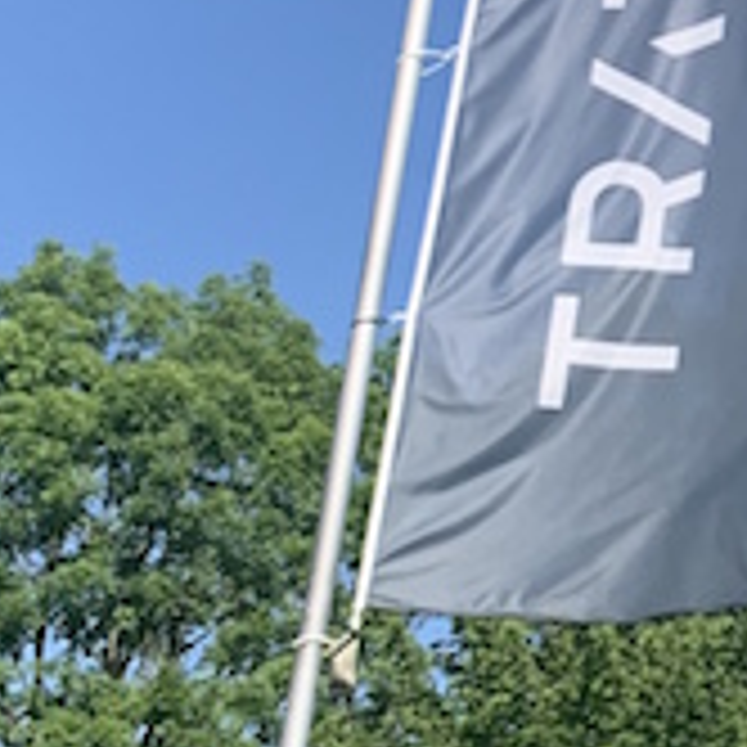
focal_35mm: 111
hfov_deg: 13.4
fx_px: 2710
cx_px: 1512
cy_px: -14
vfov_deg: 15.4
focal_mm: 4.25
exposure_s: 1/1916
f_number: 1.8
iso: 25
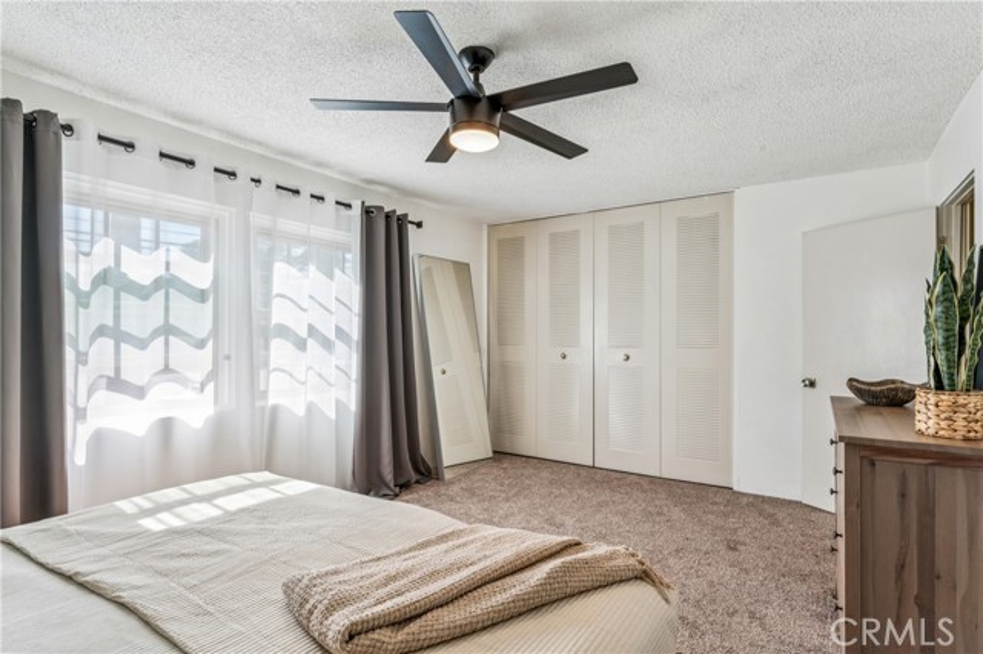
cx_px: 492
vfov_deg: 66.7
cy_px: 327
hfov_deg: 89.4
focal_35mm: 18
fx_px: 497
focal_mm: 18.2
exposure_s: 1/6
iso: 100
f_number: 13
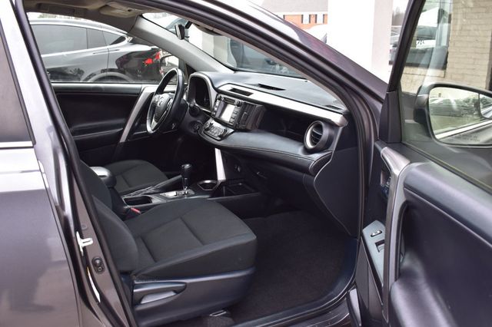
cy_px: 164
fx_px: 451
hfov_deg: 57.2
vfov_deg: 39.9
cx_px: 246
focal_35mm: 33
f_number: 7.1
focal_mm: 22
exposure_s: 1/25
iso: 400
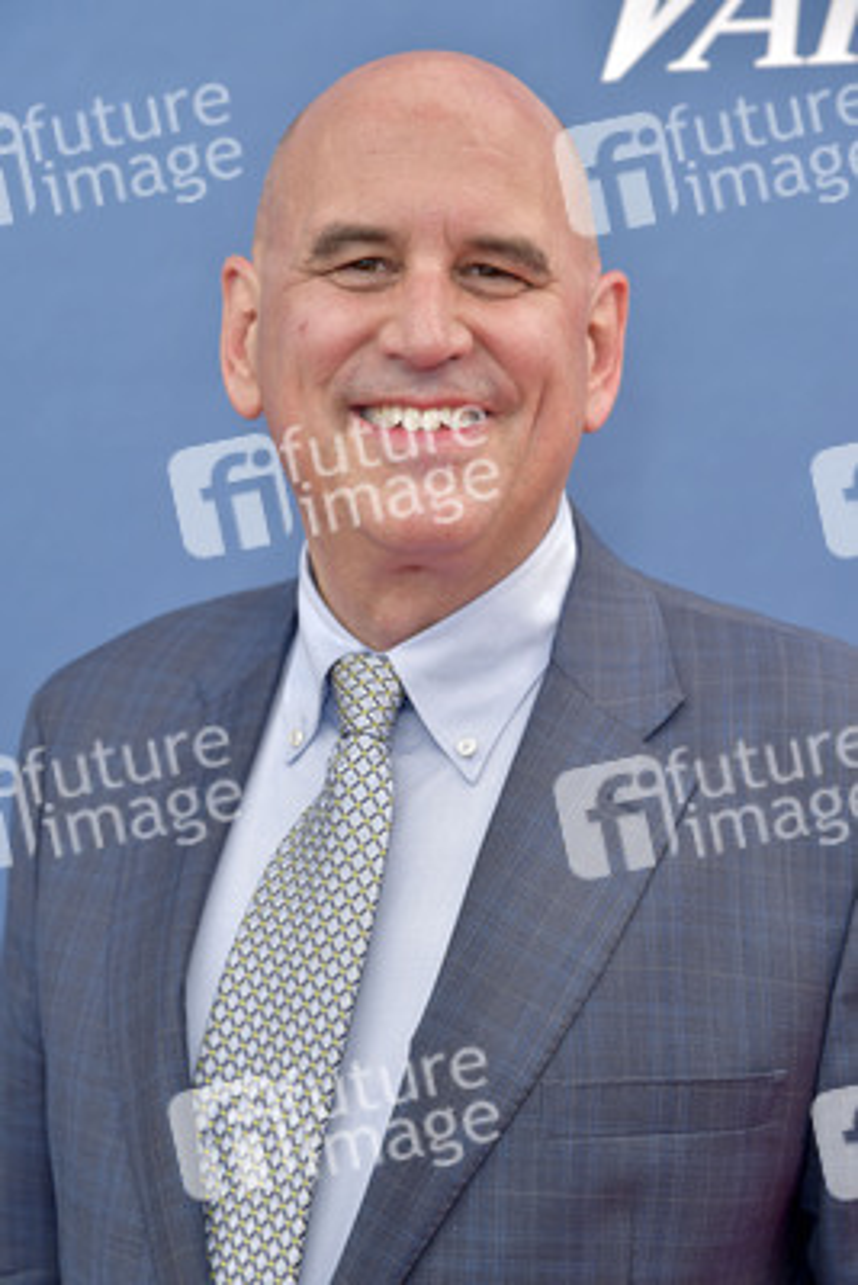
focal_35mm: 92
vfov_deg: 22.1
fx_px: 3286
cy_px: 642
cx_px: 429
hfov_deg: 14.9
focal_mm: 92
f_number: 7.1
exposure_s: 1/250
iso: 320
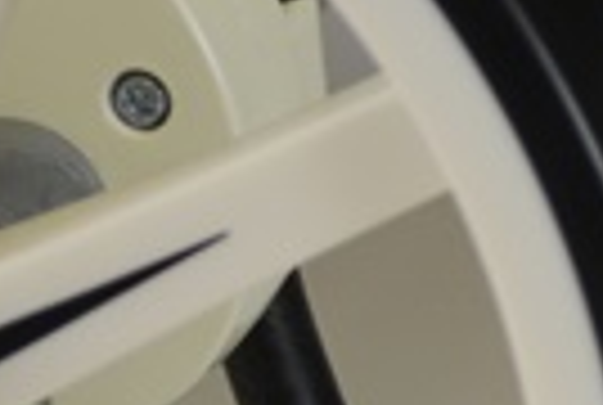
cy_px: 40
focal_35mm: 442
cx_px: 1755
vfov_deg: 3.1
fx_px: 7420
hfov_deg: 4.5
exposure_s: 1/125
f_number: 5.6
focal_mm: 44
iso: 360
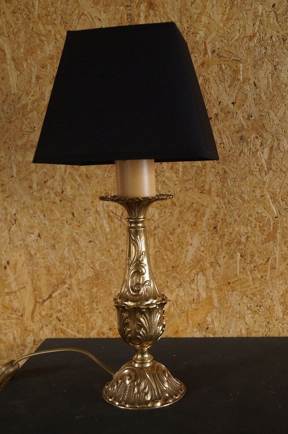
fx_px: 541
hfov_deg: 29.8
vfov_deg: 43.6
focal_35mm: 45
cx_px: 144
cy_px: 217
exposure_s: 1/60
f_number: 4.5
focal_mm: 30
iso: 1600
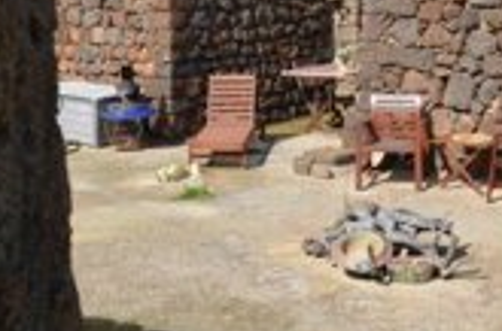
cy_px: -36
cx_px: 396
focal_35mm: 76
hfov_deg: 26.2
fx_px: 1060
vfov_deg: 17.2
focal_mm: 21
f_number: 8
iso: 110
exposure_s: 1/250
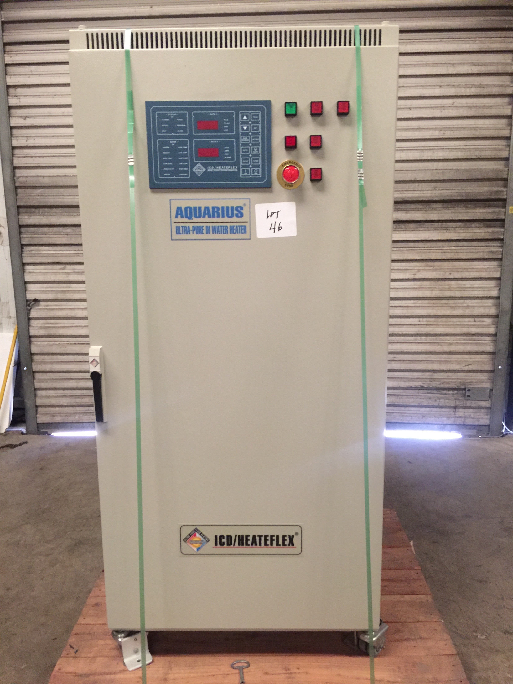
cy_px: 342
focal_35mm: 29
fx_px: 573
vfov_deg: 61.7
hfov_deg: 48.2
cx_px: 256
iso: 100
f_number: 2.2
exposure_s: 1/4
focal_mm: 4.15
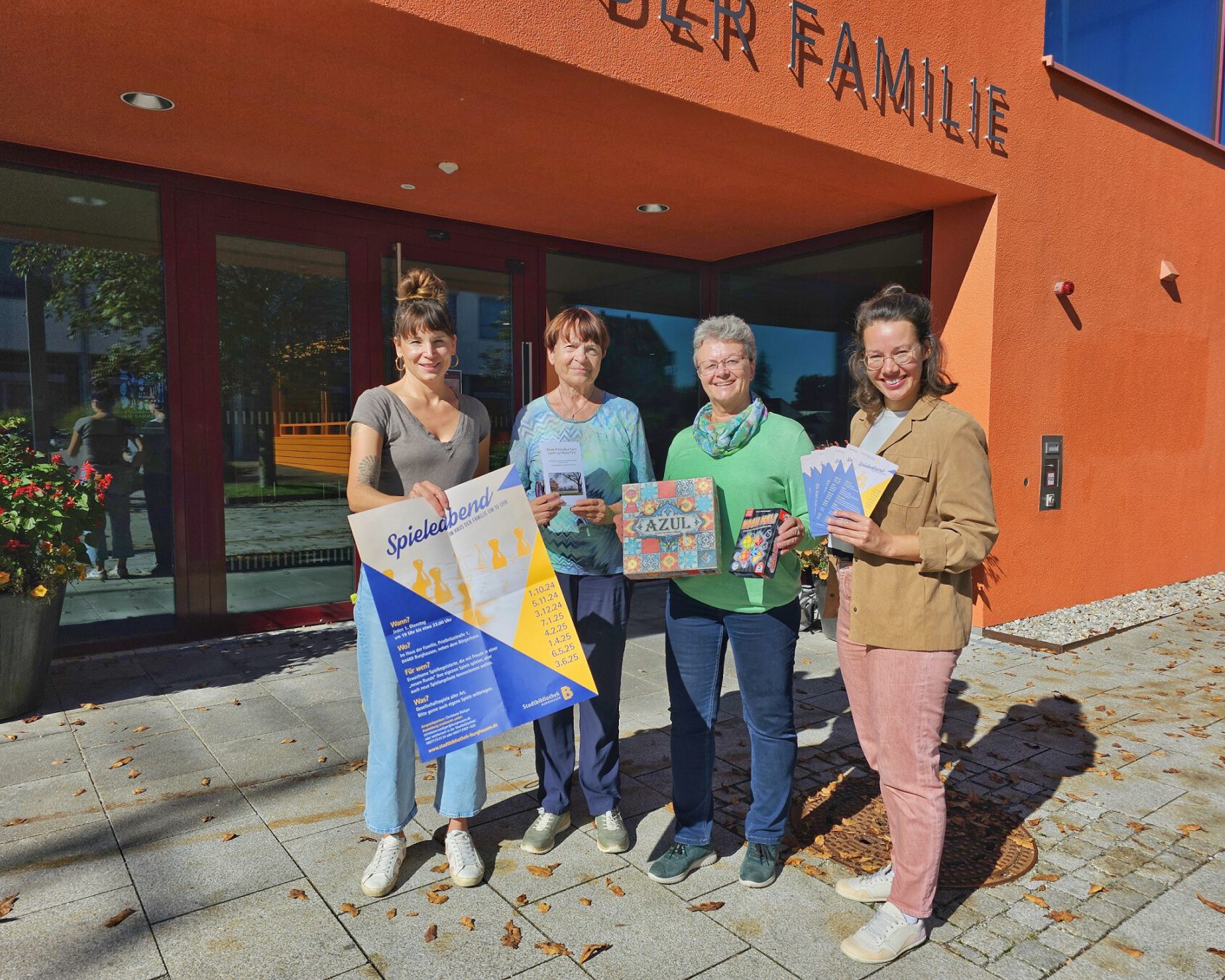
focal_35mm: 24
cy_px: 490
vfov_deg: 58.8
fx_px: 870
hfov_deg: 70.3
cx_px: 625
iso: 10
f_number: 1.7
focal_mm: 6.3
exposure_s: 1/1336
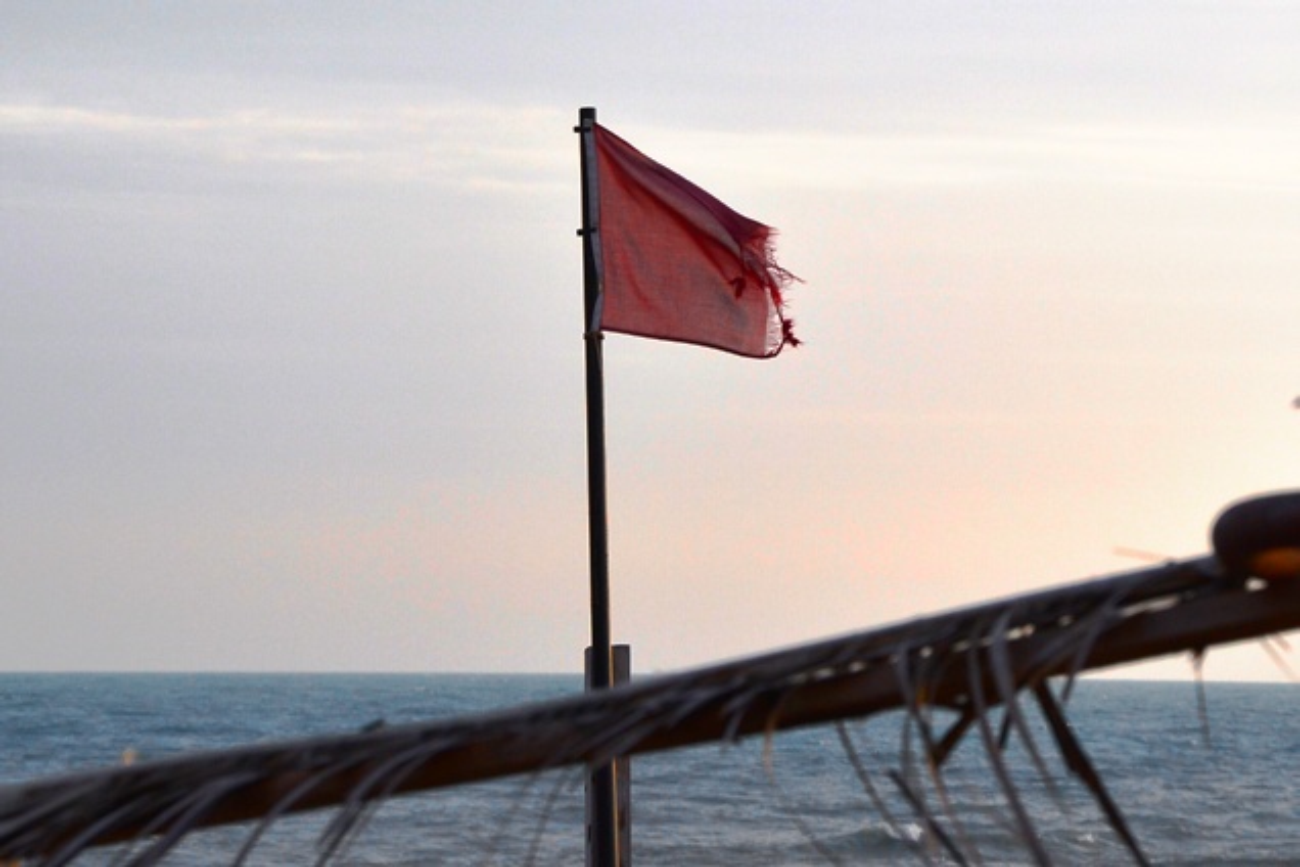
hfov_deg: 17.1
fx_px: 4333
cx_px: 650
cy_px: 434
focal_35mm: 120
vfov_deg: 11.4
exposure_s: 1/250
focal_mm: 80
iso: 400
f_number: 10
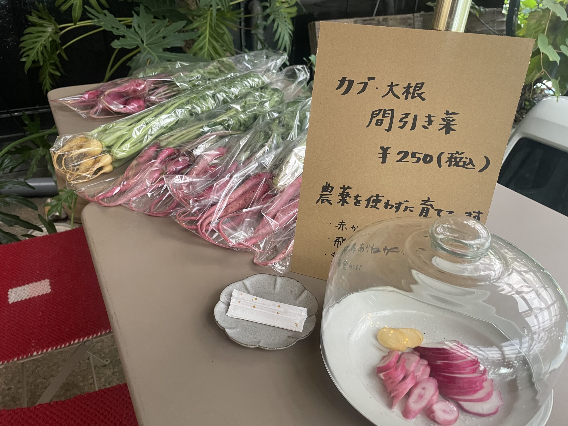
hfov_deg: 67.3
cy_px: 213
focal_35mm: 26
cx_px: 284
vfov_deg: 53.1
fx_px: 427
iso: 250
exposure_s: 1/50
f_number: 1.6
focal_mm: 4.2
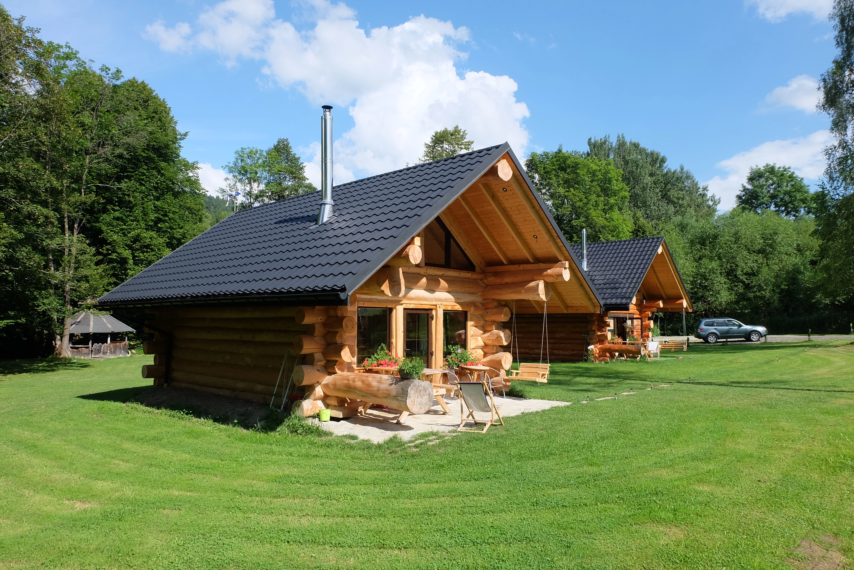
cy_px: 285
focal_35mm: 24
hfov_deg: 73.7
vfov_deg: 53.1
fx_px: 569
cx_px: 427
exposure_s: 1/300
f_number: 10
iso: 400
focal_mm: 16
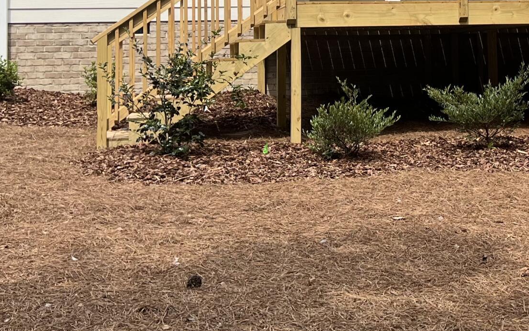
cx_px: 489
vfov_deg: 16.9
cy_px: -22
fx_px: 1081
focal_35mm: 75
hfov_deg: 26.5
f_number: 1.5
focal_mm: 5.7
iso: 50
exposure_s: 1/2632
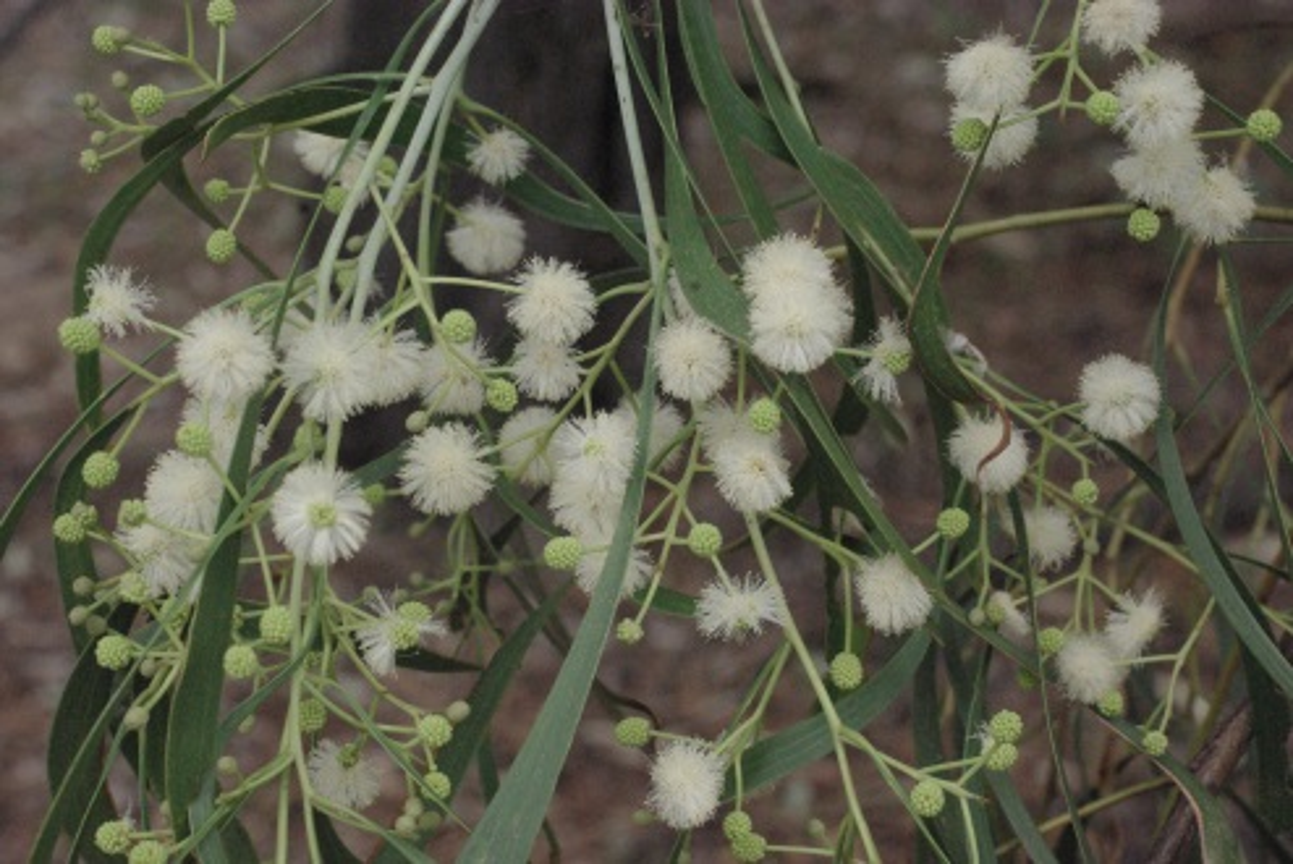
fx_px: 2695
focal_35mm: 75
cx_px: 646
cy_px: 432
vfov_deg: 18.2
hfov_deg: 27.0
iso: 1600
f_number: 11
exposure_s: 1/750
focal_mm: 50
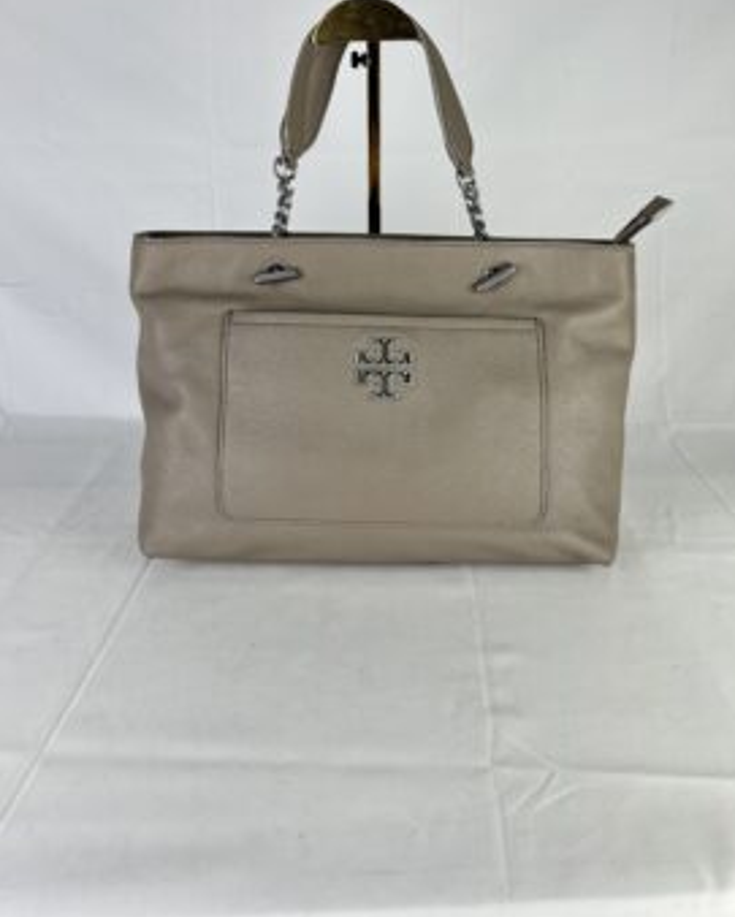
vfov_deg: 58.4
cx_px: 358
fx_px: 815
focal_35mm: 30
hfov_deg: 48.6
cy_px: 383
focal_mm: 5.7
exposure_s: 1/137
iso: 32
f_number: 1.5
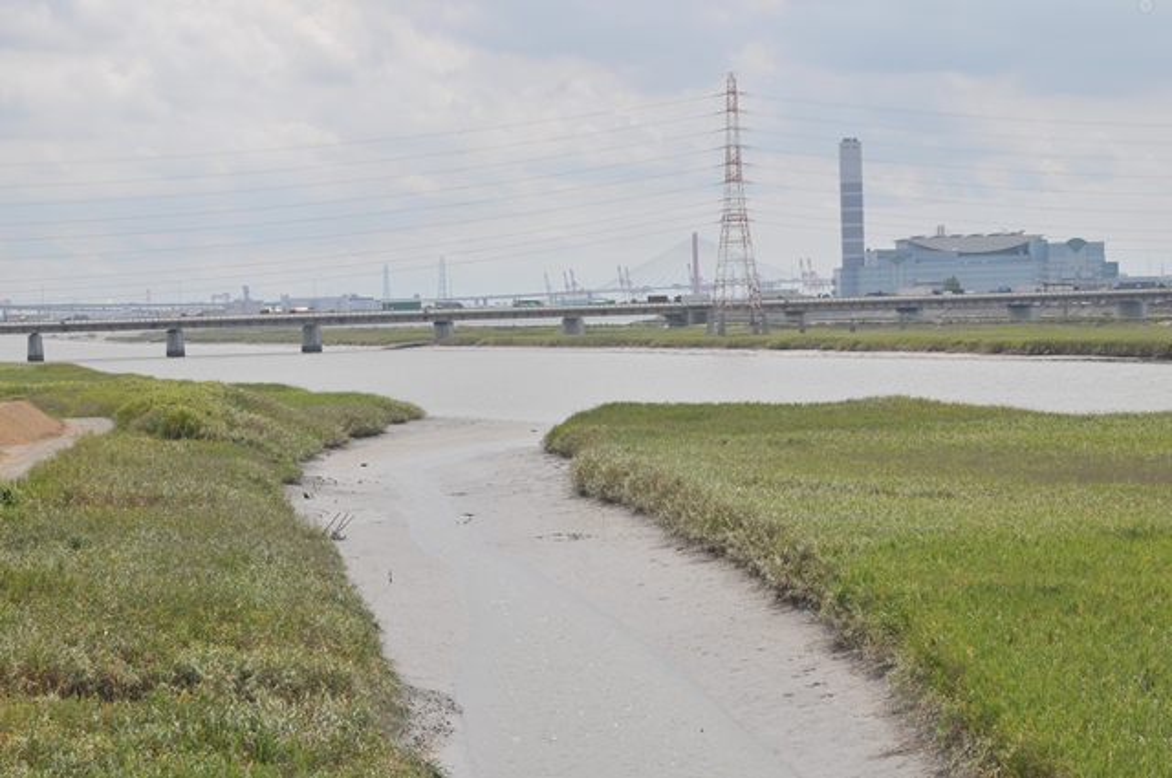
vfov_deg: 12.6
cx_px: 586
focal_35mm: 108
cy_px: 389
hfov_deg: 18.9
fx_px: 3512
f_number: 13
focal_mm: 72
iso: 250
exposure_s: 1/640
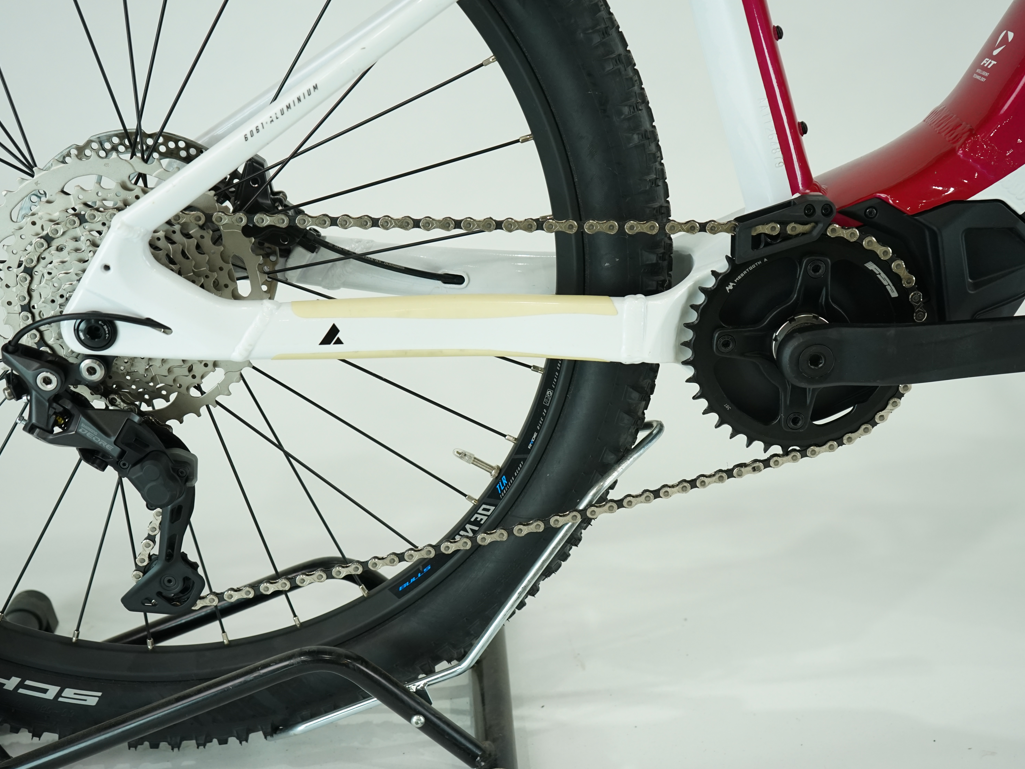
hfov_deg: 43.8
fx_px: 1273
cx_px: 541
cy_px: 383
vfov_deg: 33.6
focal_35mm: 43
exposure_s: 1/200
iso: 1000
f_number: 5
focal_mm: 39
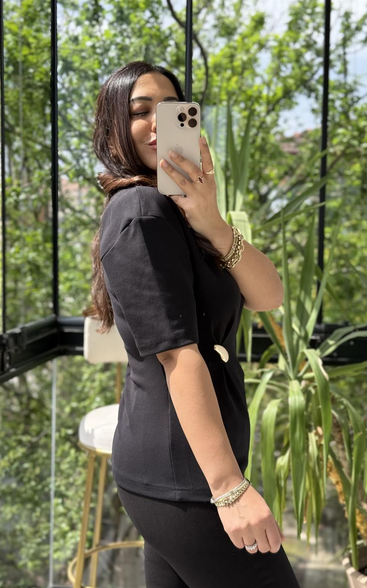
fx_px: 816
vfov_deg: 39.6
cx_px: 196
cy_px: 294
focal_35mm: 51
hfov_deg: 25.3
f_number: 1.78
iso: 64
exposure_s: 1/611
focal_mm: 6.76
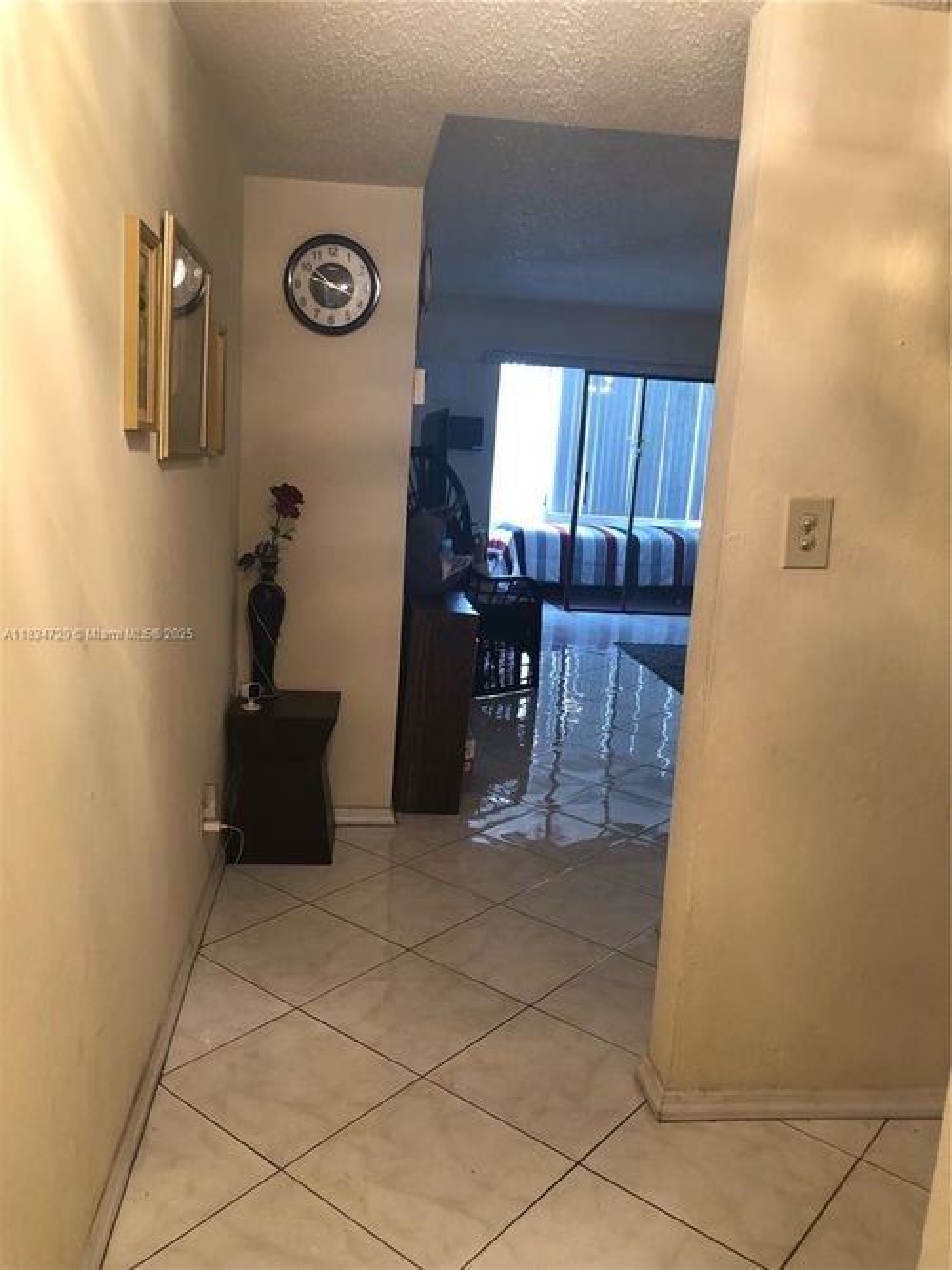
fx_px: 1027
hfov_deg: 49.7
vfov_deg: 63.5
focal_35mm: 28
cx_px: 476
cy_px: 635
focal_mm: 3.99
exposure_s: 1/15
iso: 40
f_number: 1.8
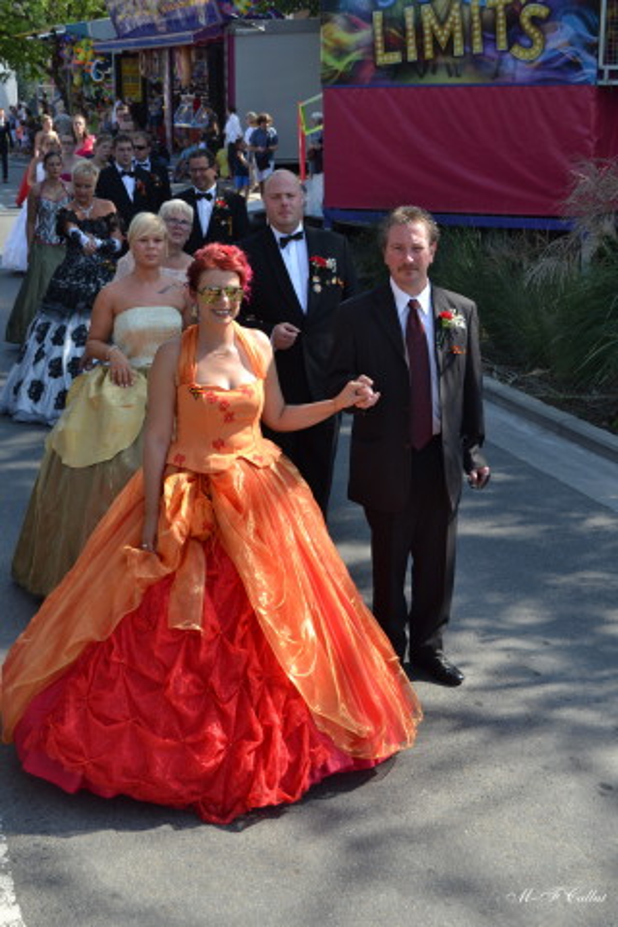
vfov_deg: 35.1
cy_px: 464
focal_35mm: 57
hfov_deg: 23.8
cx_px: 309
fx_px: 1468
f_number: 7.1
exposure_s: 1/200
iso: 100
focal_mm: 38
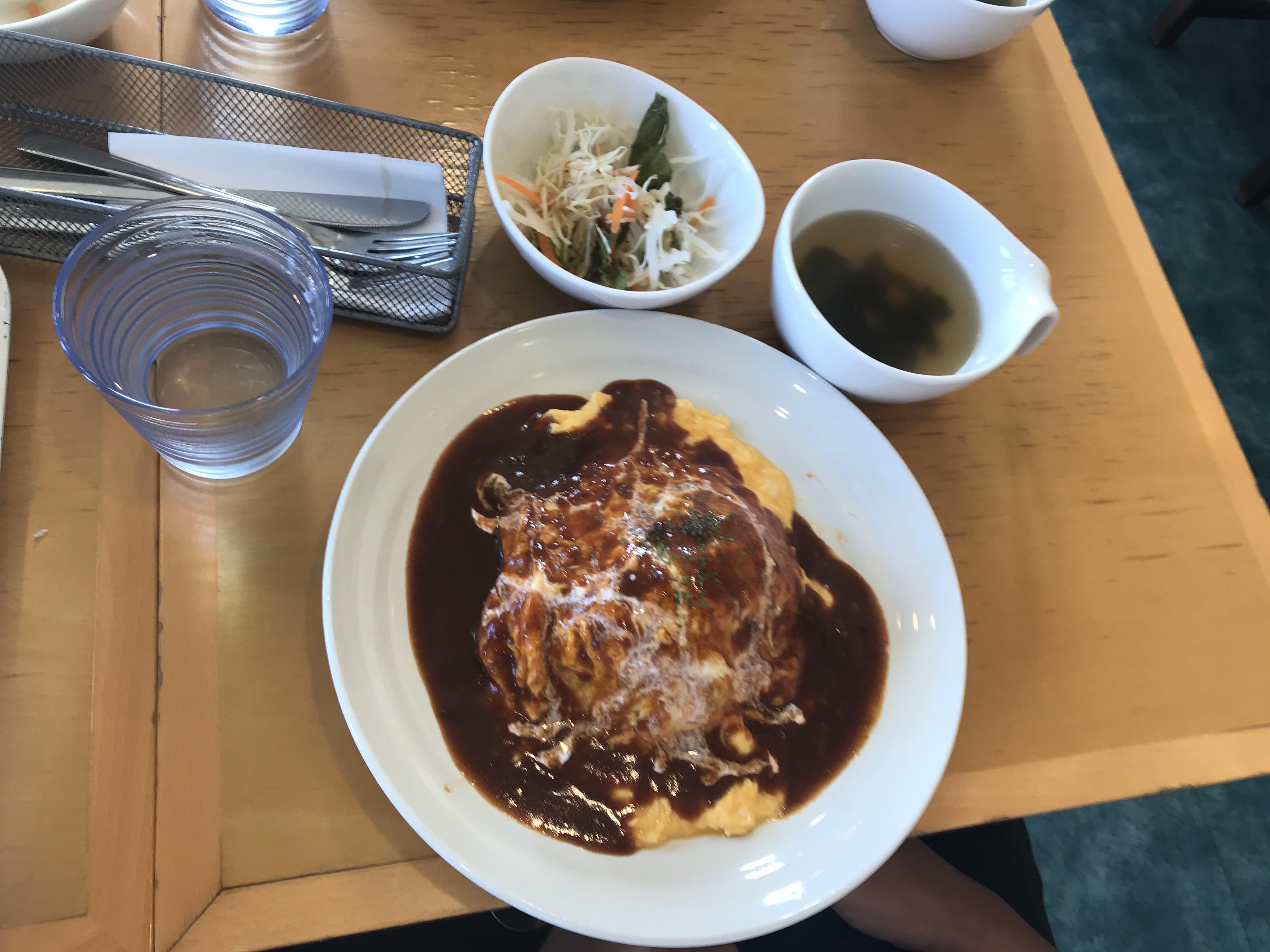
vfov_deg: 49.7
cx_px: 635
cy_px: 476
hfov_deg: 63.4
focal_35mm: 28
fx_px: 1027
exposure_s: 1/50
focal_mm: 3.99
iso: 25
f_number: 1.8
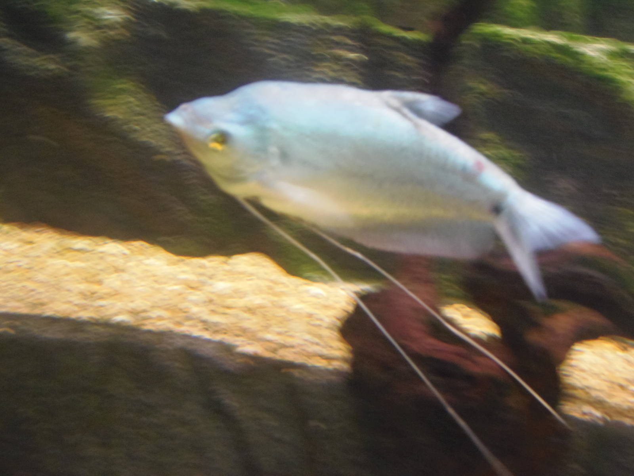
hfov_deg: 44.8
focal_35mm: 42
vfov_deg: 34.3
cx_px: 317
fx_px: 769
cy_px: 238
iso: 400
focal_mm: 7.8
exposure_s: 1/10
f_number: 3.6
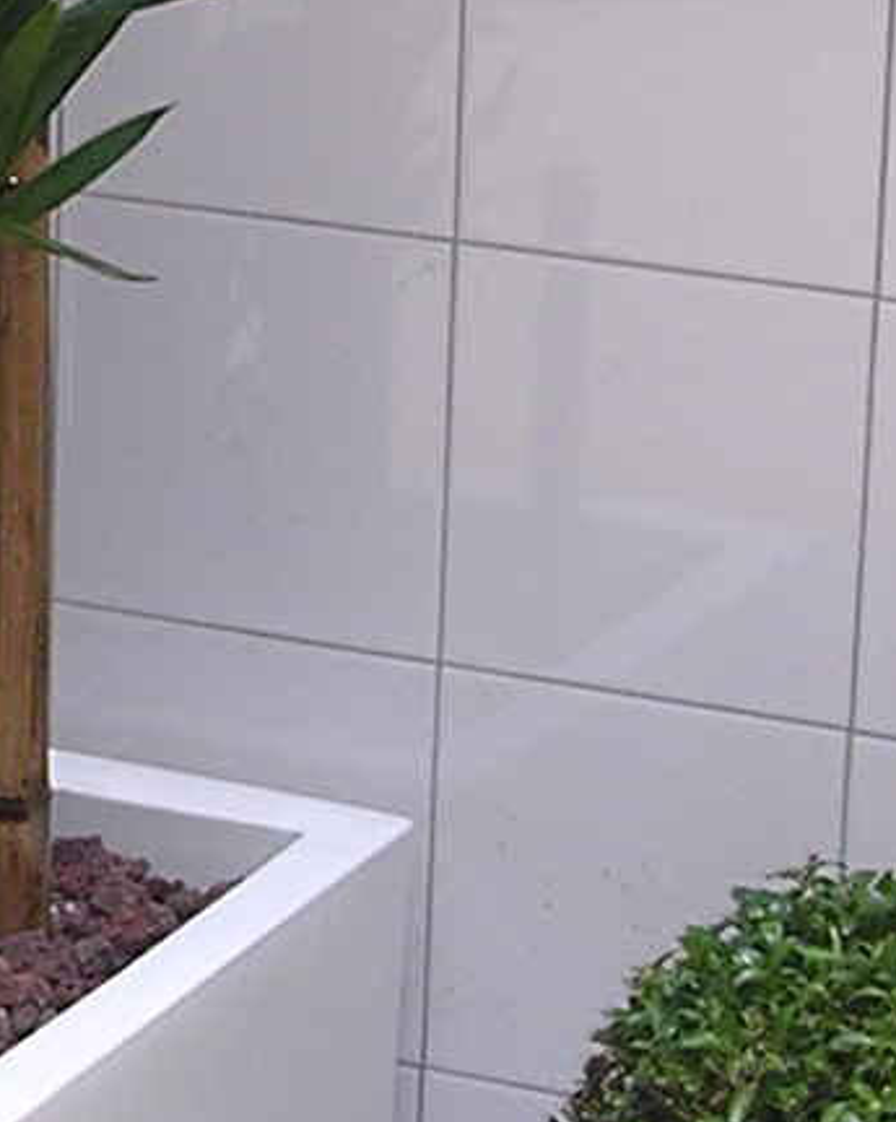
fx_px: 5840
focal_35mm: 176
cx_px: -356
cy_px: 530
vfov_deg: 11.0
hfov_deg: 8.6
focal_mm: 5.8
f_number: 2.8
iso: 100
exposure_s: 1/30
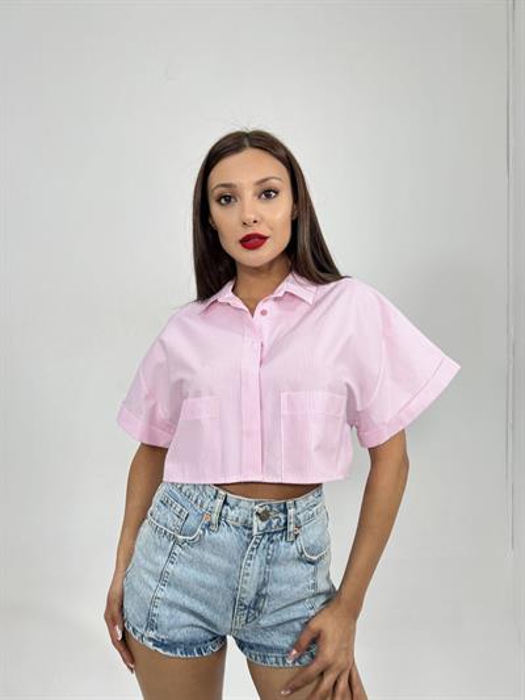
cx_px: 262
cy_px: 350
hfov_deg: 53.1
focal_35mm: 26
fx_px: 526
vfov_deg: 67.3
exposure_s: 1/100
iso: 40
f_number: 1.5
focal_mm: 5.7
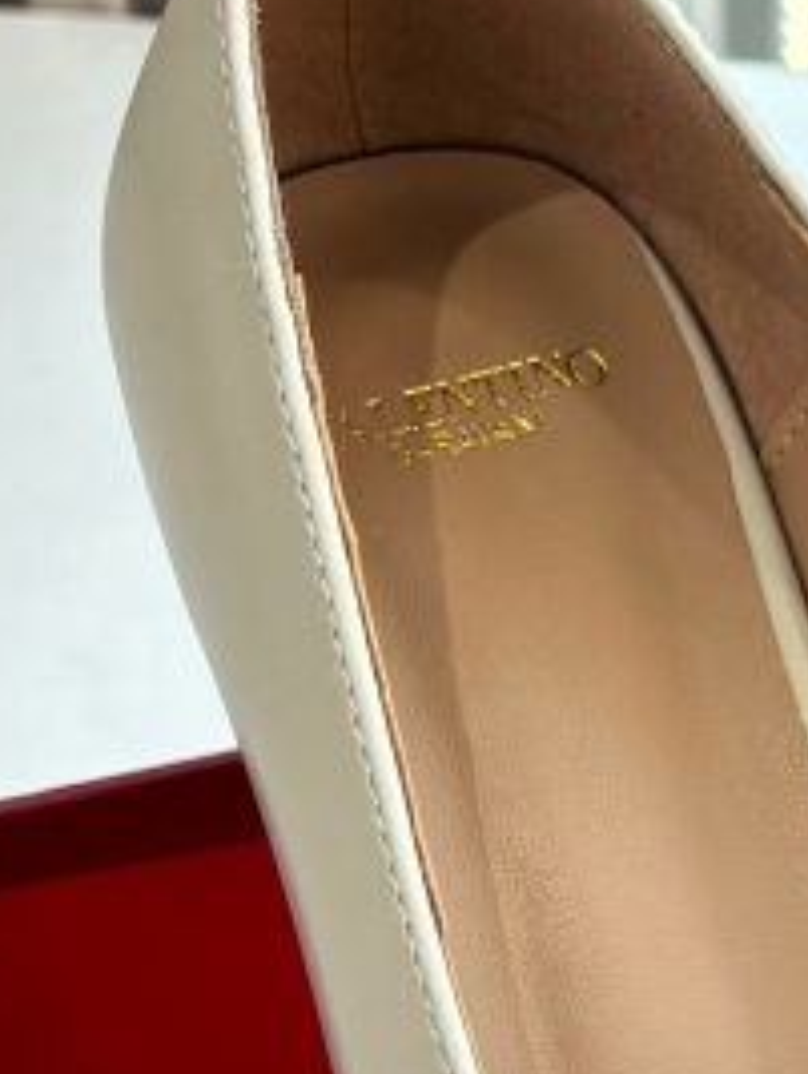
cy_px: 579
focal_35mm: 140
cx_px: 1475
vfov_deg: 14.1
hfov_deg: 10.0
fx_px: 4347
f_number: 1.6
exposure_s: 1/219
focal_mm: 5.96
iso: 50
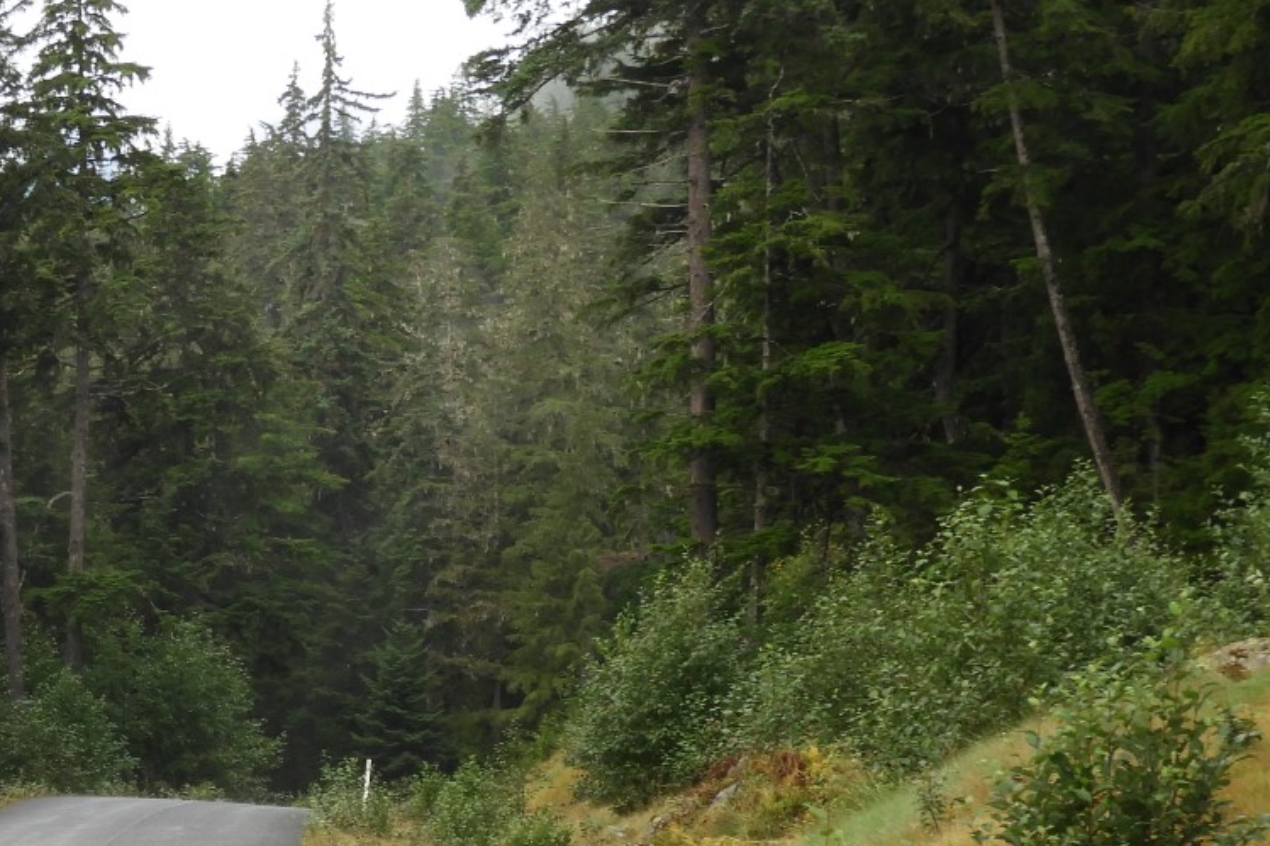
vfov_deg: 6.0
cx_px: 187
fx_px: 8112
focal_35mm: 230
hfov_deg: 8.9
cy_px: 778
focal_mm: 20.6
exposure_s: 1/125
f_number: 5
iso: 100
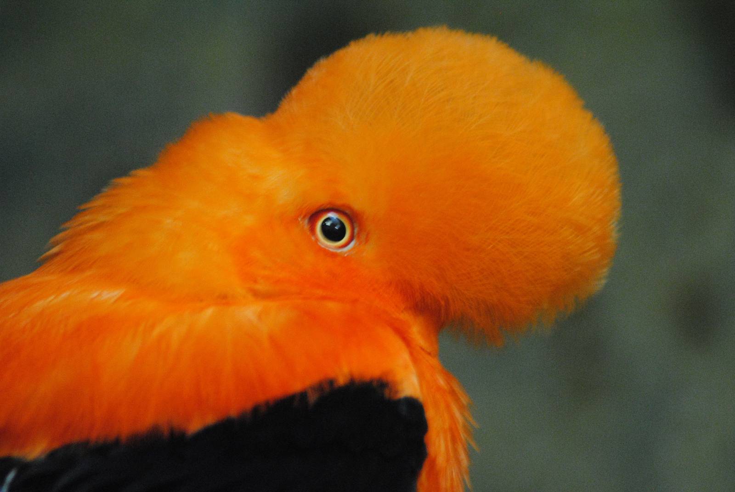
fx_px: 9198
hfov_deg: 4.6
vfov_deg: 3.1
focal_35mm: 450
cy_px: 246
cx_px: 368
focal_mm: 300
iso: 1600
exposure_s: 1/15
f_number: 5.6
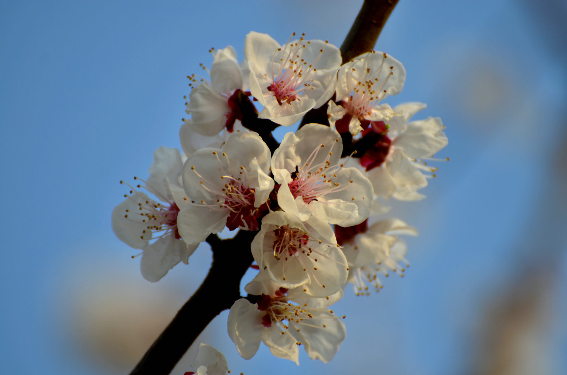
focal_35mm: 405
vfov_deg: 3.4
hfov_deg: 5.1
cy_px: 188
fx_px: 6367
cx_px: 284
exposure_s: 1/640
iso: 100
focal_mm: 270
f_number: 5.6
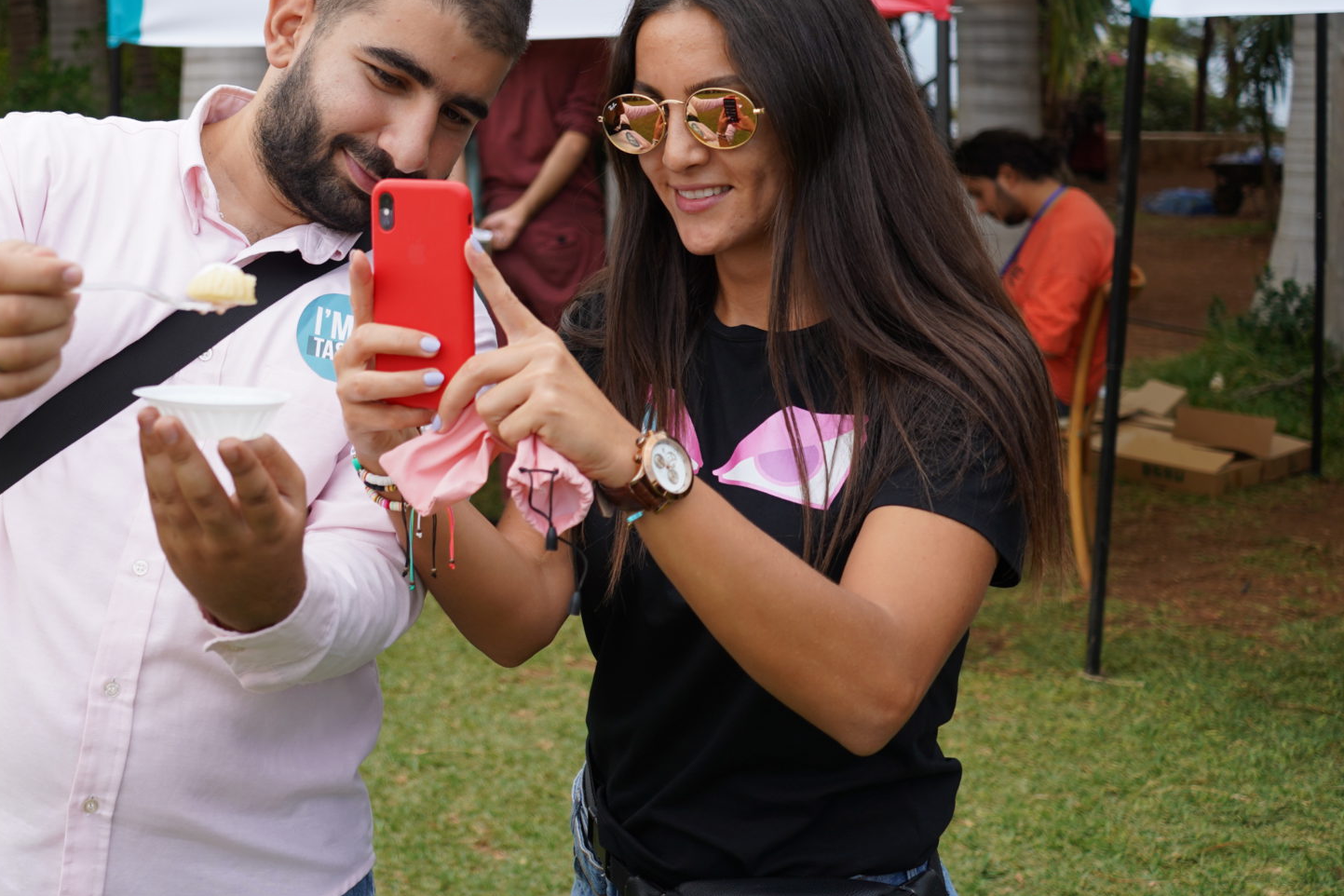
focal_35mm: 55
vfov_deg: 24.4
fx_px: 2053
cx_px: 183
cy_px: 255
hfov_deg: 34.6
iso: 100
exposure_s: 1/320
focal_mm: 31
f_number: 4
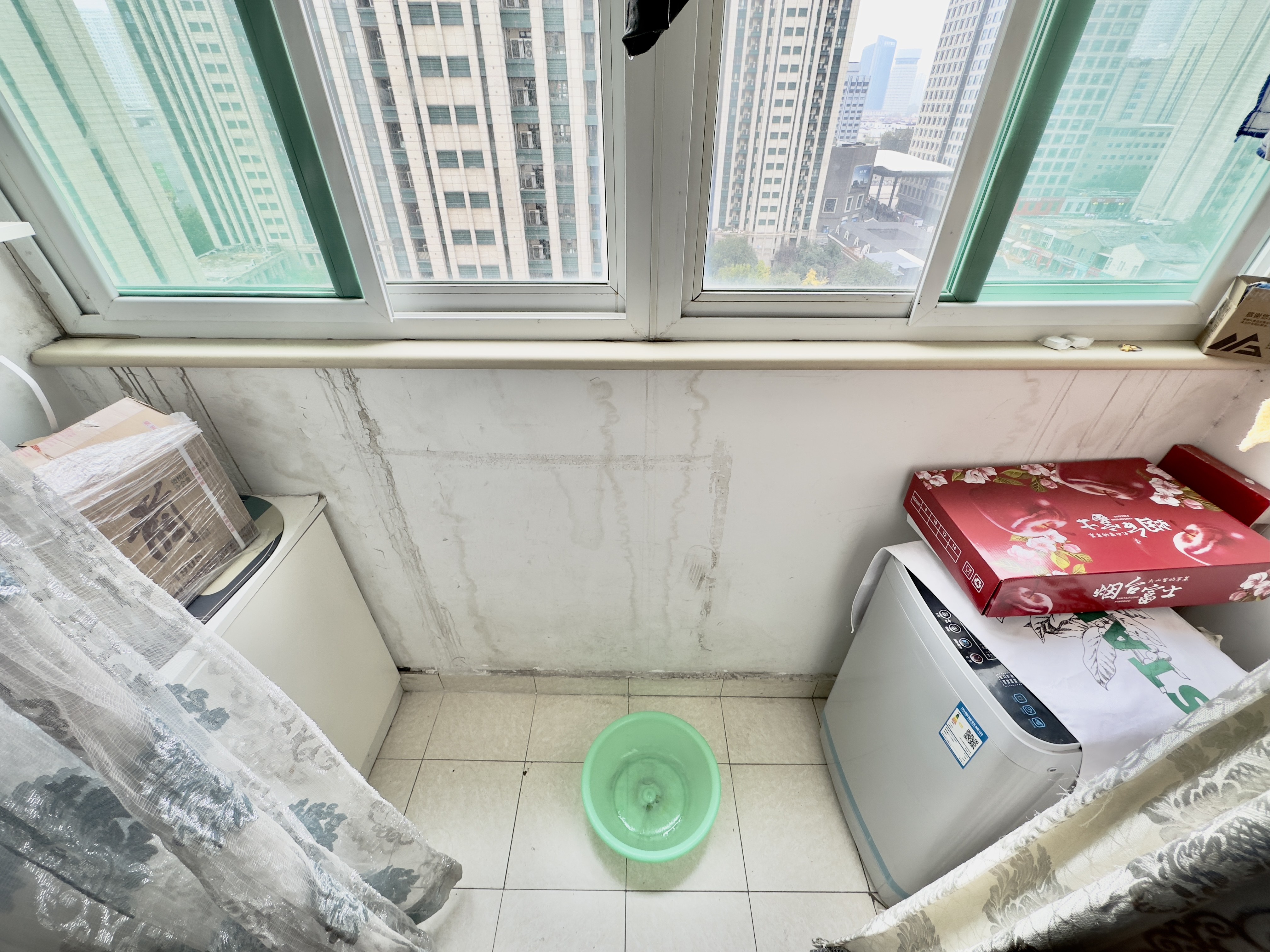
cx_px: 635
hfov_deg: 102.1
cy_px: 476
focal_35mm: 14
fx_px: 514
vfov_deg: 85.7
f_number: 2.2
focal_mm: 2.22
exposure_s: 1/99
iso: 50
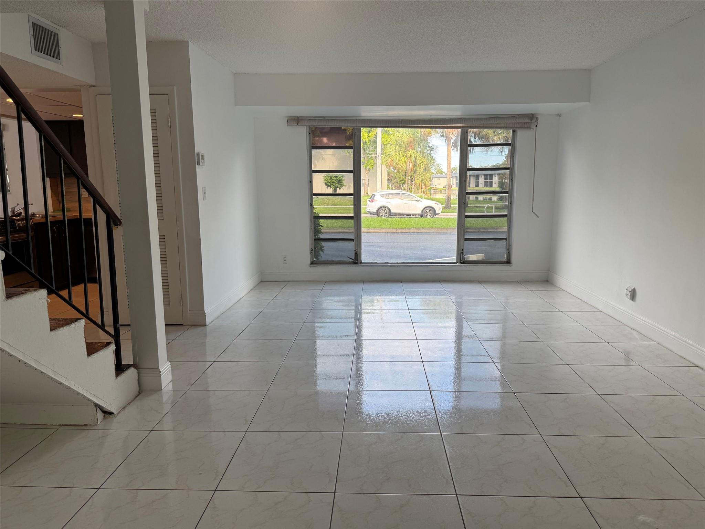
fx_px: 489
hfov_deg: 71.6
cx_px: 352
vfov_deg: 56.8
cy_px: 264
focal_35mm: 24
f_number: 1.78
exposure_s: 1/180
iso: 64
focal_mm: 6.76
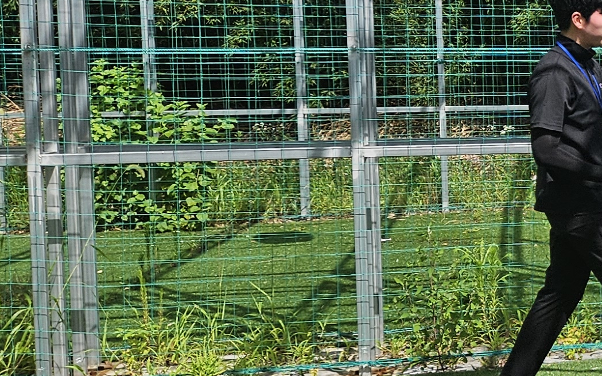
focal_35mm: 93
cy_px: 126
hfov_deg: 17.8
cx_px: 1094
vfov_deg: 14.0
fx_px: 1525
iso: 25
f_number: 1.8
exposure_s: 1/2043
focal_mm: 5.4
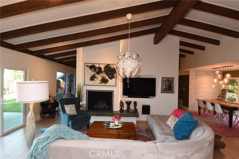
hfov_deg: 90.0
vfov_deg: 67.3
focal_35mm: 18
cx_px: 120
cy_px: 80
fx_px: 119
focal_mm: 12
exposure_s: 1/6
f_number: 14
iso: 400
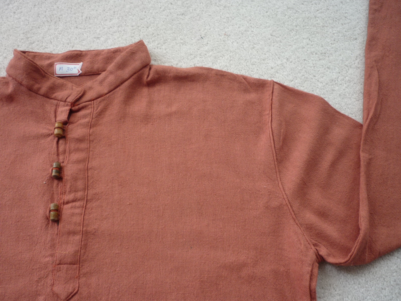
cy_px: 150
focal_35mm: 33
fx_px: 382
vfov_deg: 42.9
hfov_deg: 55.4
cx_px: 200
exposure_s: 1/30
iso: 80
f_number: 2.8
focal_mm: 5.5
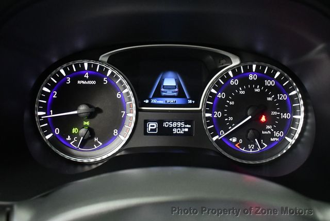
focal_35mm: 36
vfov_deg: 36.9
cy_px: 110
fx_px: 330
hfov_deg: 53.1
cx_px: 165
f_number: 3.5
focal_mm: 18
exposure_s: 1/60
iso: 4500
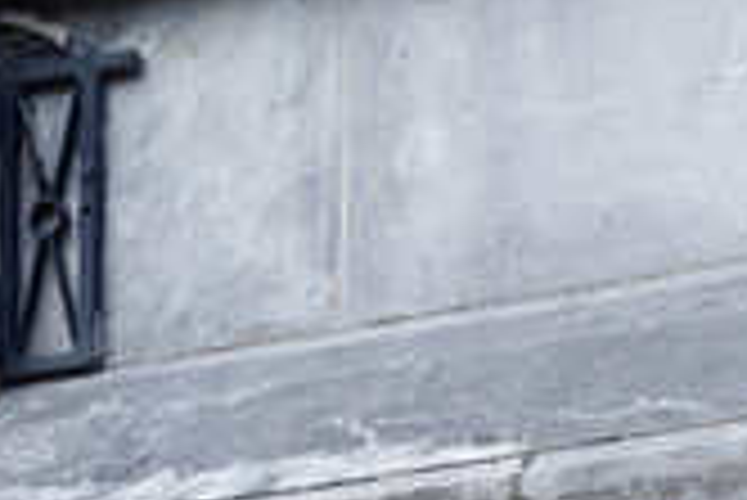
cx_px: 639
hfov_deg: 4.5
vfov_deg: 3.0
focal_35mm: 458
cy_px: 423
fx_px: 9512
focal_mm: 105
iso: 450
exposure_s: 1/3200
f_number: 2.8
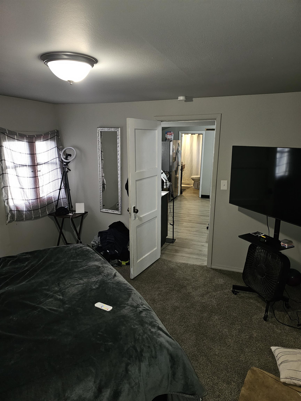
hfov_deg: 58.9
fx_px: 267
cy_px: 200
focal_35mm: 23
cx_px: 150
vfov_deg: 73.9
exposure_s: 1/24
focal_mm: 6.3
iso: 125
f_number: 1.7
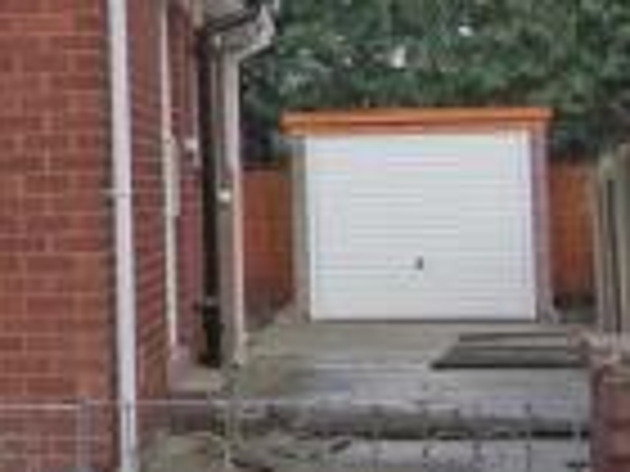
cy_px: 11
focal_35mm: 129
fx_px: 2348
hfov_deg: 13.9
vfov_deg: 11.4
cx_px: -425
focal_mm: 8
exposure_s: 1/50
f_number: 2.8
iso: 80
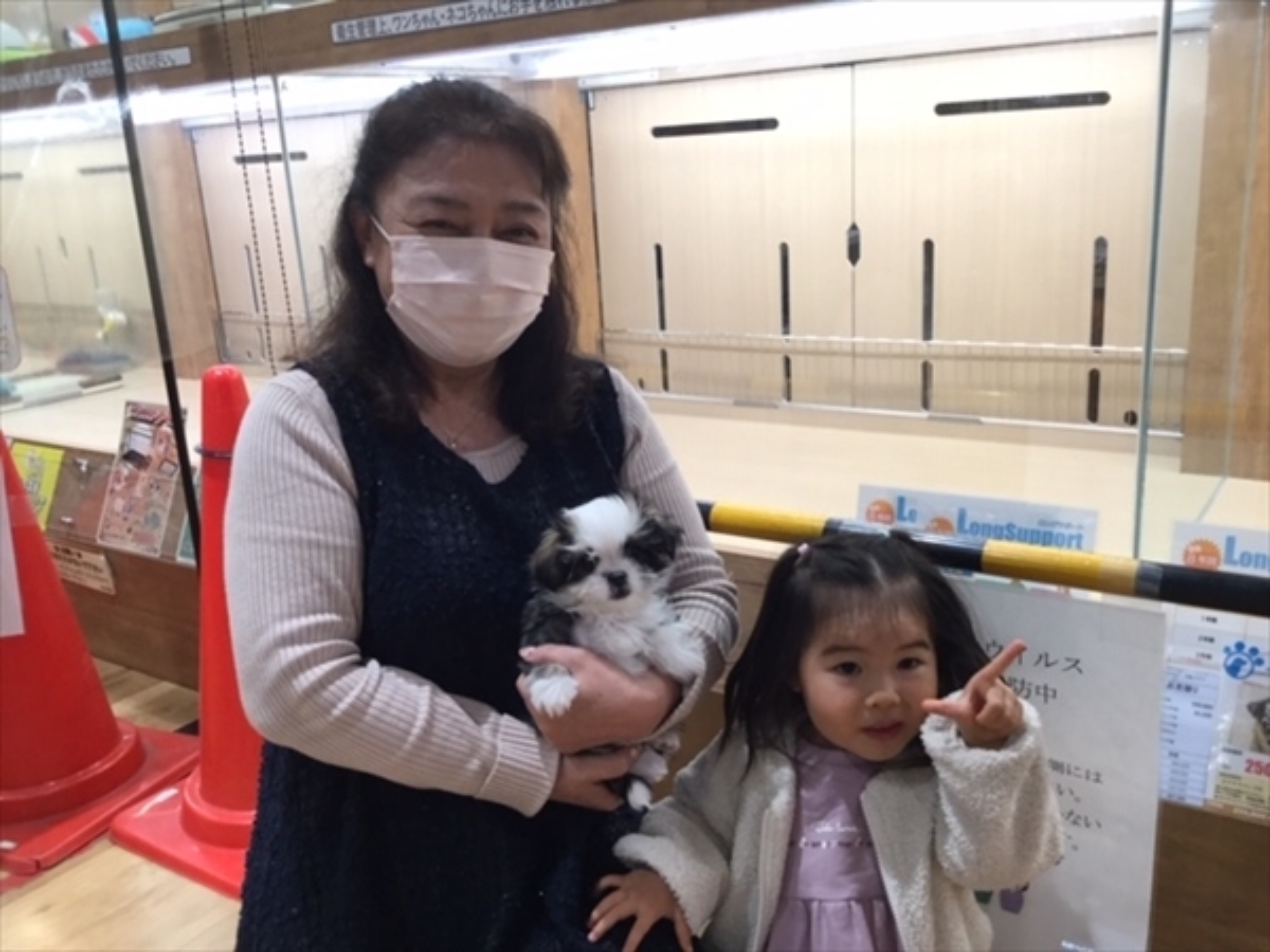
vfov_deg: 45.4
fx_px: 1137
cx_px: 635
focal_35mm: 31
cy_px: 476
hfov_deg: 58.4
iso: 50
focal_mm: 3.3
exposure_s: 1/30
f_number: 2.4
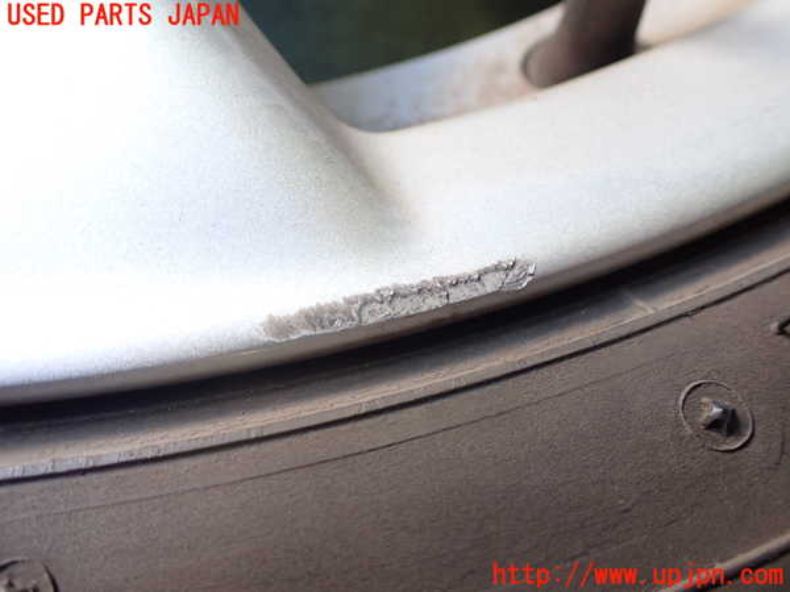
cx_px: 395
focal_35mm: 30
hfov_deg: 60.0
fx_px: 685
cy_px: 296
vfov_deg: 46.8
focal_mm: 5.4
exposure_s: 1/125
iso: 500
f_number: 2.3
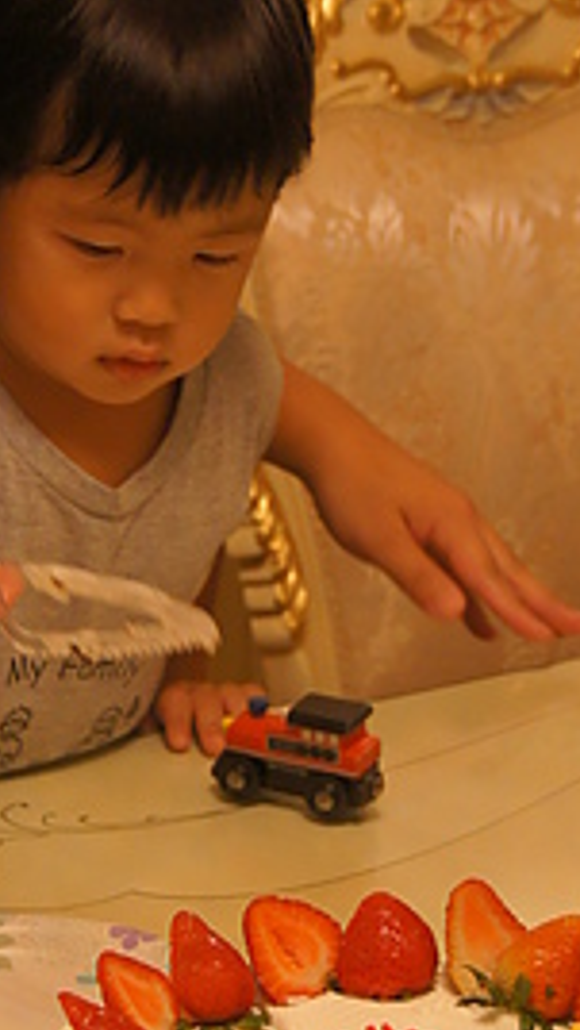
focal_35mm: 123
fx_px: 3363
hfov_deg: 9.8
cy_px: 503
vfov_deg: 17.4
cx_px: 133
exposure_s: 1/60
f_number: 4.5
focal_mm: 35
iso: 1000
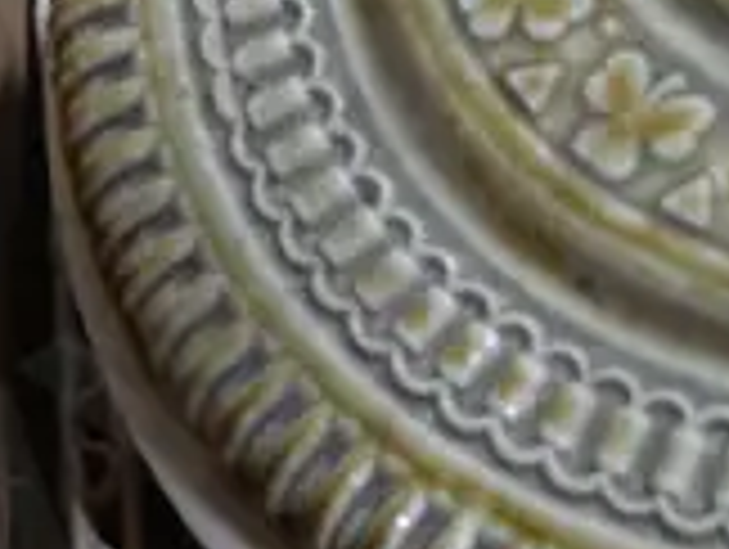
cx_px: 1400
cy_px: -551
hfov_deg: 10.4
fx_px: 3733
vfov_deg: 8.0
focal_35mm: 177
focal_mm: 14
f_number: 3.5
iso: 400
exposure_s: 1/60
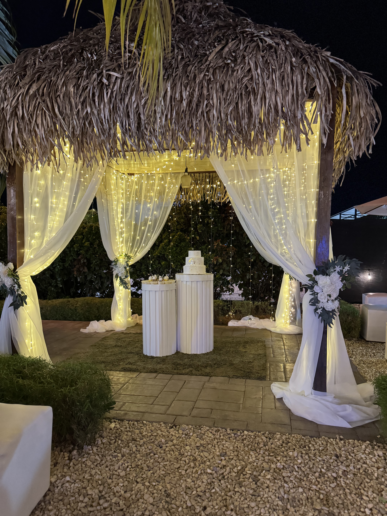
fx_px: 358
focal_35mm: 24
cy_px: 258
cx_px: 194
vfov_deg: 71.6
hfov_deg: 56.8
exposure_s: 1/60
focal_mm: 6.76
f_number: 1.78
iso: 800
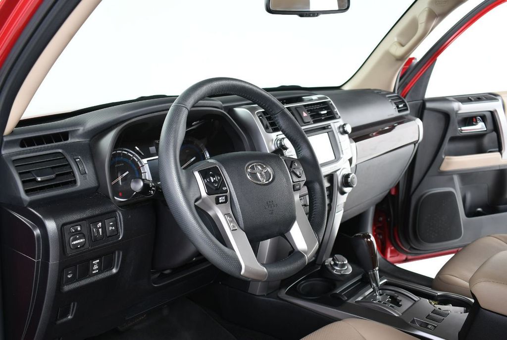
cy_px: 170
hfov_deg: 53.1
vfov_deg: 37.0
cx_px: 254
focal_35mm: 36
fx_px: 508
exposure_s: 1/160
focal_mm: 18
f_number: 4
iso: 100
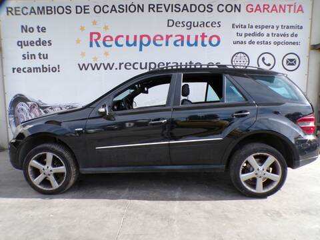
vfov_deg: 56.8
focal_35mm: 24
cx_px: 160
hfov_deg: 71.6
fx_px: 222
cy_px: 120
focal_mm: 4.3
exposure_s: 1/140
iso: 100
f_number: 5.8
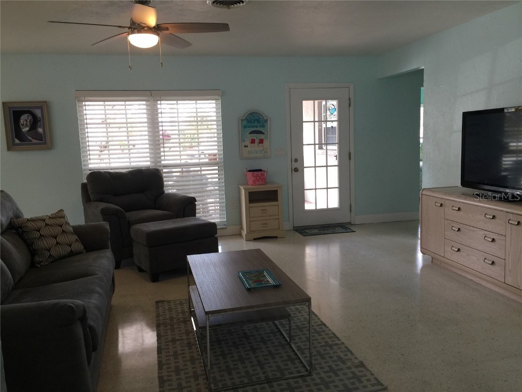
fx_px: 437
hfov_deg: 61.7
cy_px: 196
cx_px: 261
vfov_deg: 48.2
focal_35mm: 29
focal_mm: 4.15
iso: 32
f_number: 2.2
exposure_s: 1/40
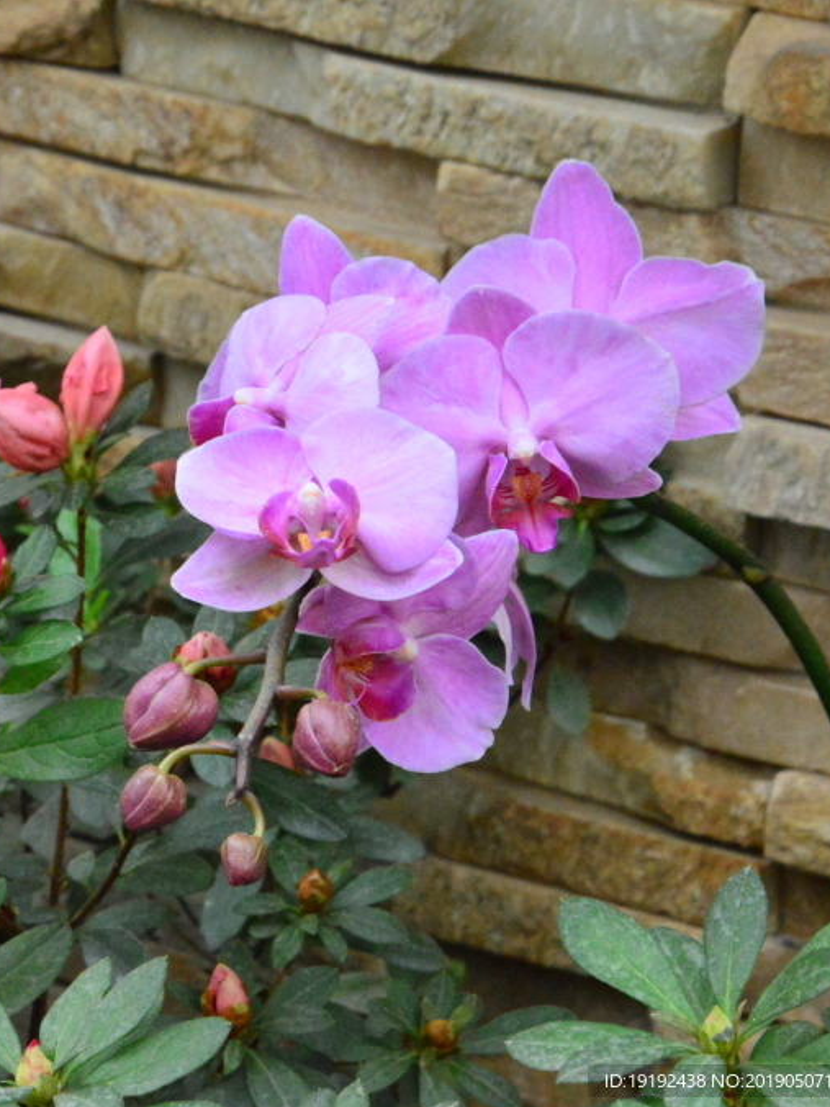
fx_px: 7673
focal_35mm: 240
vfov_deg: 8.2
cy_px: 556
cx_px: 138
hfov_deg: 6.2
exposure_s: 1/125
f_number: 16
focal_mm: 110
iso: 6400
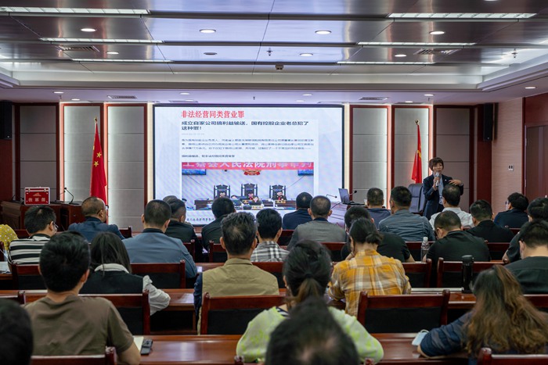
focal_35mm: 52
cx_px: 274
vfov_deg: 26.0
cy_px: 182
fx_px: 792
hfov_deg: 38.2
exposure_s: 1/60
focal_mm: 35
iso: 100
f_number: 3.5
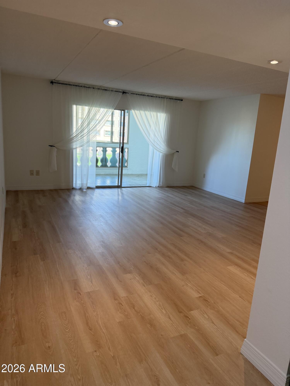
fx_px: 268
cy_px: 193
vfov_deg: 71.6
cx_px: 145
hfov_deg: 56.8
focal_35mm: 24
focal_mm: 6.76
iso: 200
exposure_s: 1/178
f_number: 1.78
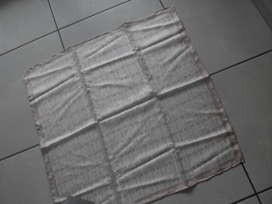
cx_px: 136
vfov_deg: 38.7
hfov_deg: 50.1
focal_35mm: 37
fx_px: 291
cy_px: 102
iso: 100
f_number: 2.8
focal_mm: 6.3
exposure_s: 1/60
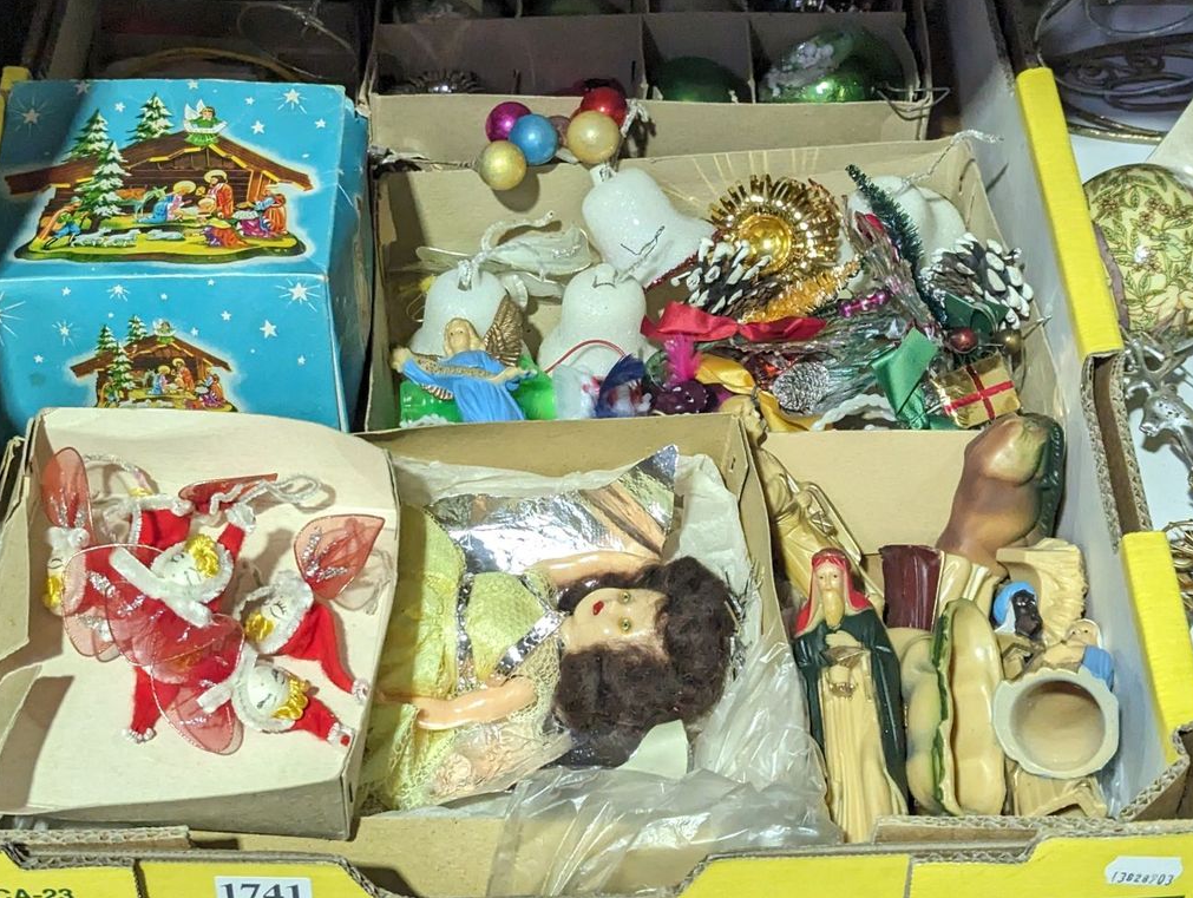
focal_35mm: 76
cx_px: 543
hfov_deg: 25.6
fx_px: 2623
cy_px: 364
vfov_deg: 19.4
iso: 836
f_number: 1.85
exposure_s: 1/360
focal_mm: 6.81
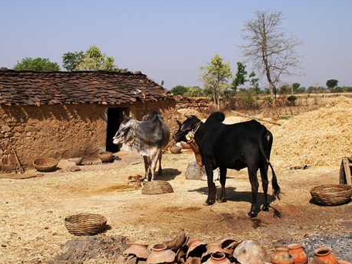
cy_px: 147
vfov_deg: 28.7
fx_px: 515
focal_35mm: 51
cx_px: 159
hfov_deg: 37.7
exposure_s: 1/400
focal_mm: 25
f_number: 11
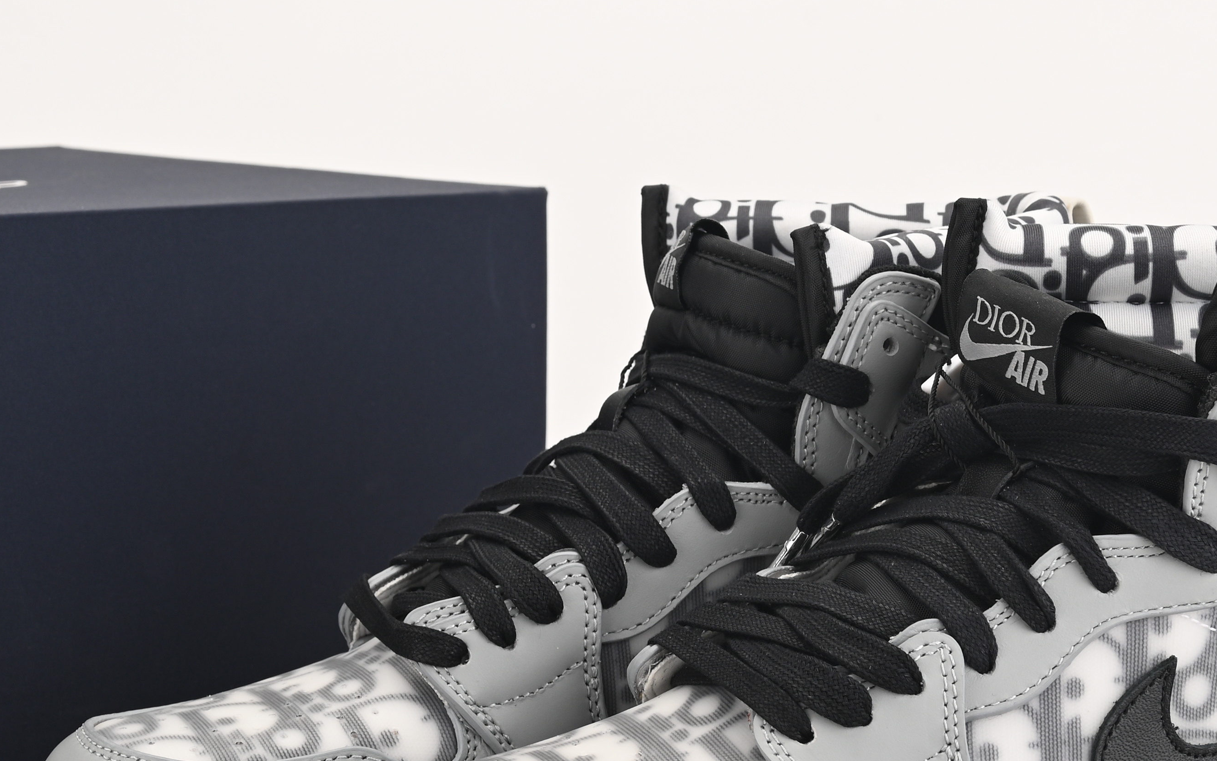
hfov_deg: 21.4
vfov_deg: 13.5
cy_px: 397
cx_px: 607
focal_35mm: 97
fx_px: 3217
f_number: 11
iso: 100
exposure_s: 1/200
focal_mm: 42
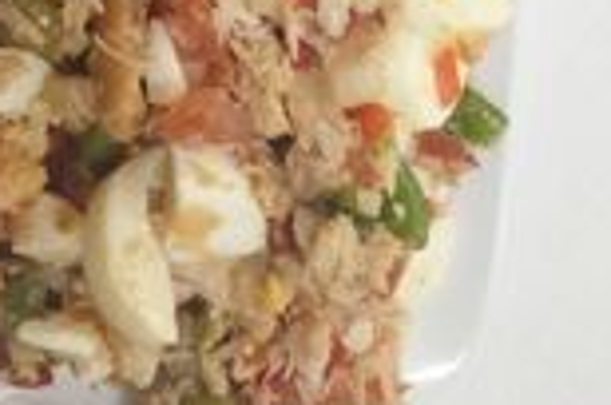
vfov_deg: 16.3
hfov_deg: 26.5
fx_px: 1270
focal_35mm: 75
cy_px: -226
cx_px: 107
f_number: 1.5
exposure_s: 1/50
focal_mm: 4.3
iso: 250
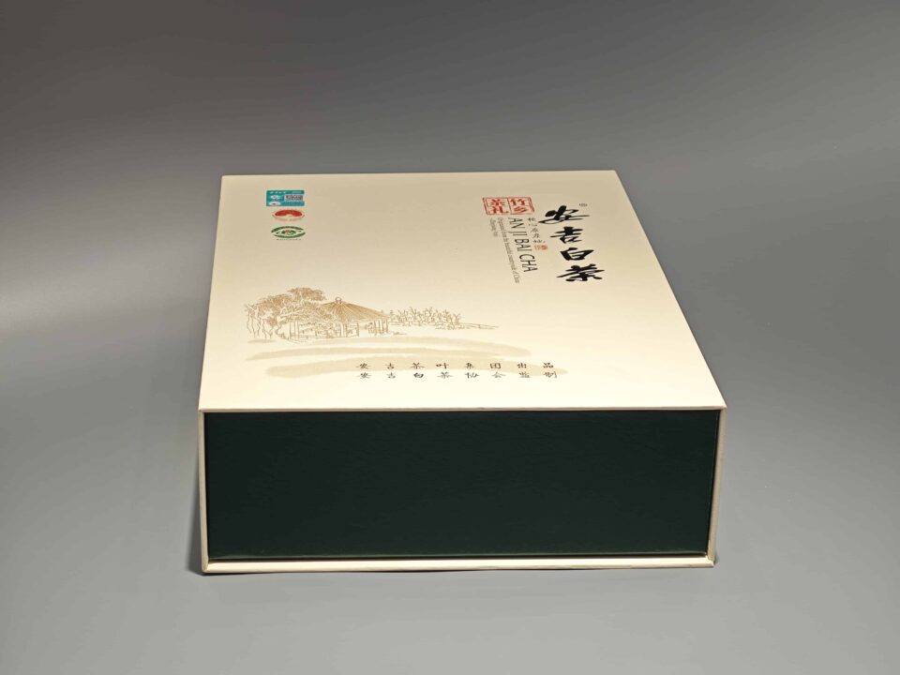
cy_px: 338
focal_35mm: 75
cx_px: 450
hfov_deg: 26.0
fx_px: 1950
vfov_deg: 19.6
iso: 80
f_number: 2
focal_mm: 10.1
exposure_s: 1/100
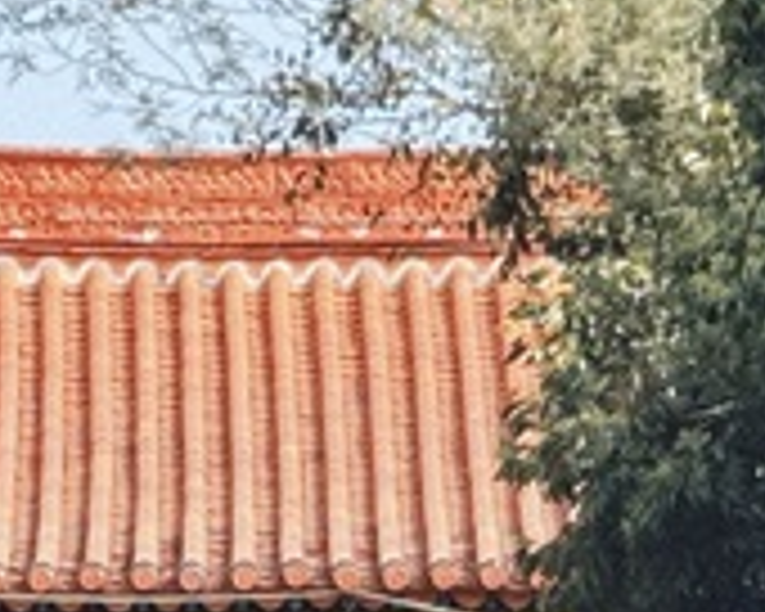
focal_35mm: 704
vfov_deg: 2.2
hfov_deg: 2.7
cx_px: 108
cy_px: 1665
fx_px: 15939
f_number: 2.8
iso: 40
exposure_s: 1/275
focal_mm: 15.66
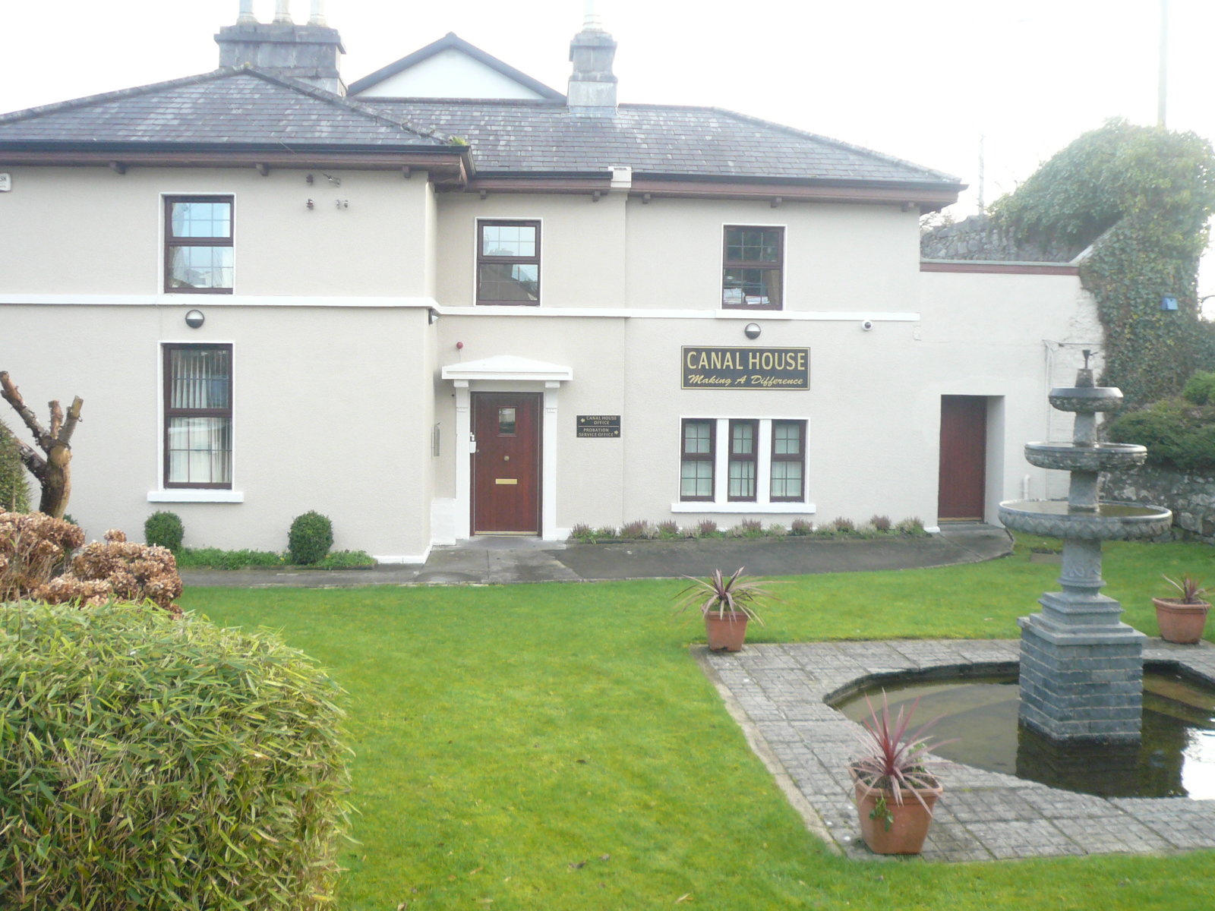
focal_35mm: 34
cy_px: 456
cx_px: 608
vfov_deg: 41.8
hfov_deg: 54.0
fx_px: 1193
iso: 100
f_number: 2.8
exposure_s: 1/80
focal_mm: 4.6
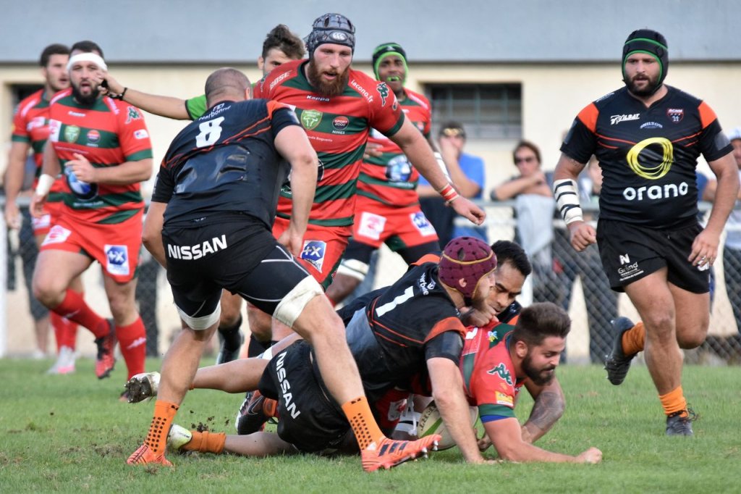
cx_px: 370
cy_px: 247
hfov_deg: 4.6
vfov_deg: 3.1
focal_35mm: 450
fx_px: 9259
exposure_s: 1/1250
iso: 1000
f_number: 5
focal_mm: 300
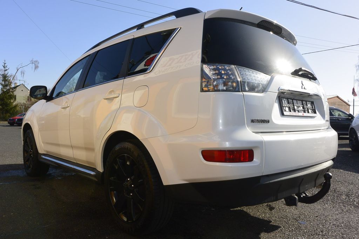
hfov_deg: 67.4
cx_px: 180
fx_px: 269
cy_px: 120
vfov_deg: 47.9
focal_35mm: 27
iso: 160
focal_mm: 10
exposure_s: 1/250
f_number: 9
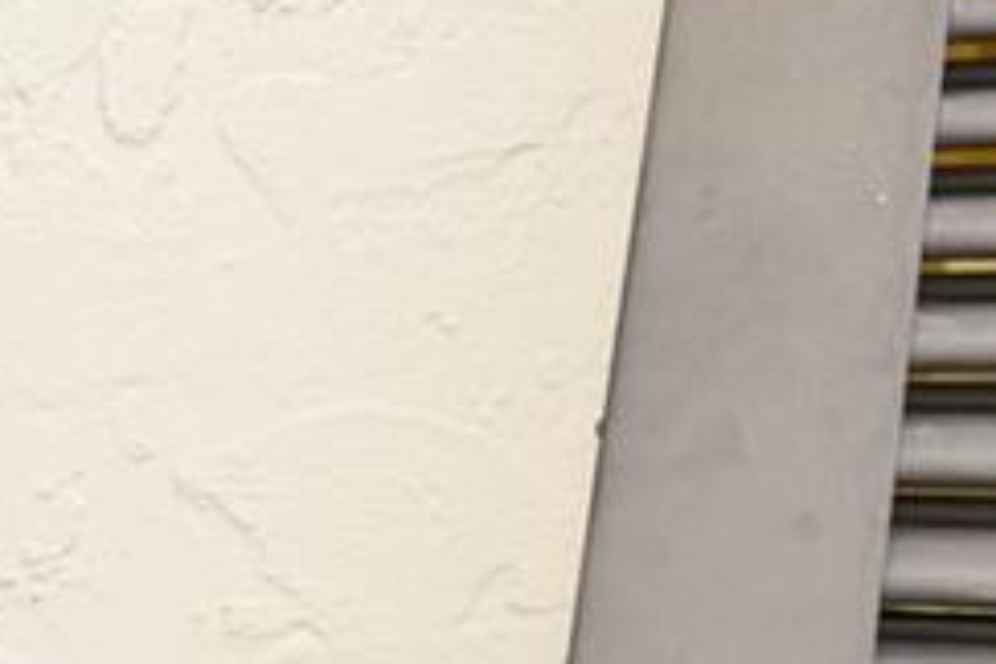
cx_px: -914
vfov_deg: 13.6
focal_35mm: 95
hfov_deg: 16.8
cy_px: 951
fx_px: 2636
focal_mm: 14.5
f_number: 4
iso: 720
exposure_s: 1/60
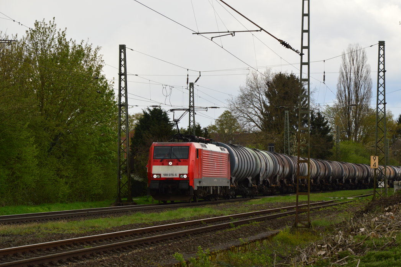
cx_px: 224
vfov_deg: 9.9
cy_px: 147
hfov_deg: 14.9
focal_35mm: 138
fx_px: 1535
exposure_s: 1/500
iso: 400
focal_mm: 80
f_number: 7.1
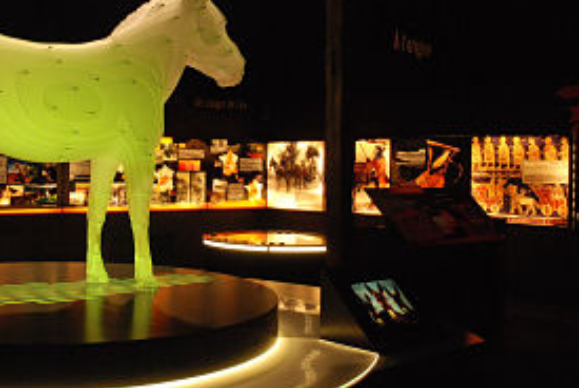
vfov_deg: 28.1
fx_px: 773
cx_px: 183
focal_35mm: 48
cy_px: 167
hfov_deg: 40.5
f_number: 5.6
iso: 1600
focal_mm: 22
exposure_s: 1/50
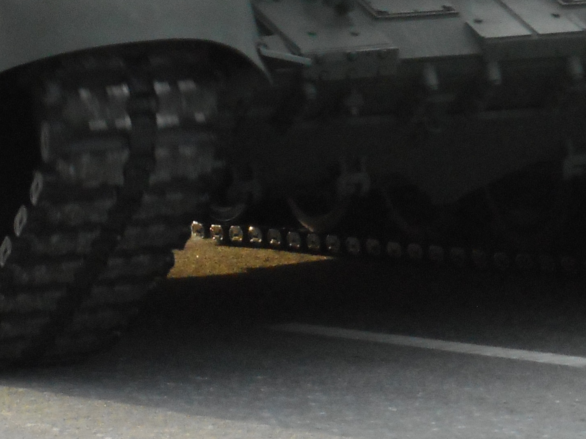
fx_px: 7077
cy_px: 9
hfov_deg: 4.7
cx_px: 218
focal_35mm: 418
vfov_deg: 3.6
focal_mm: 20.9
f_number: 5.9
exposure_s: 1/250
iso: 400
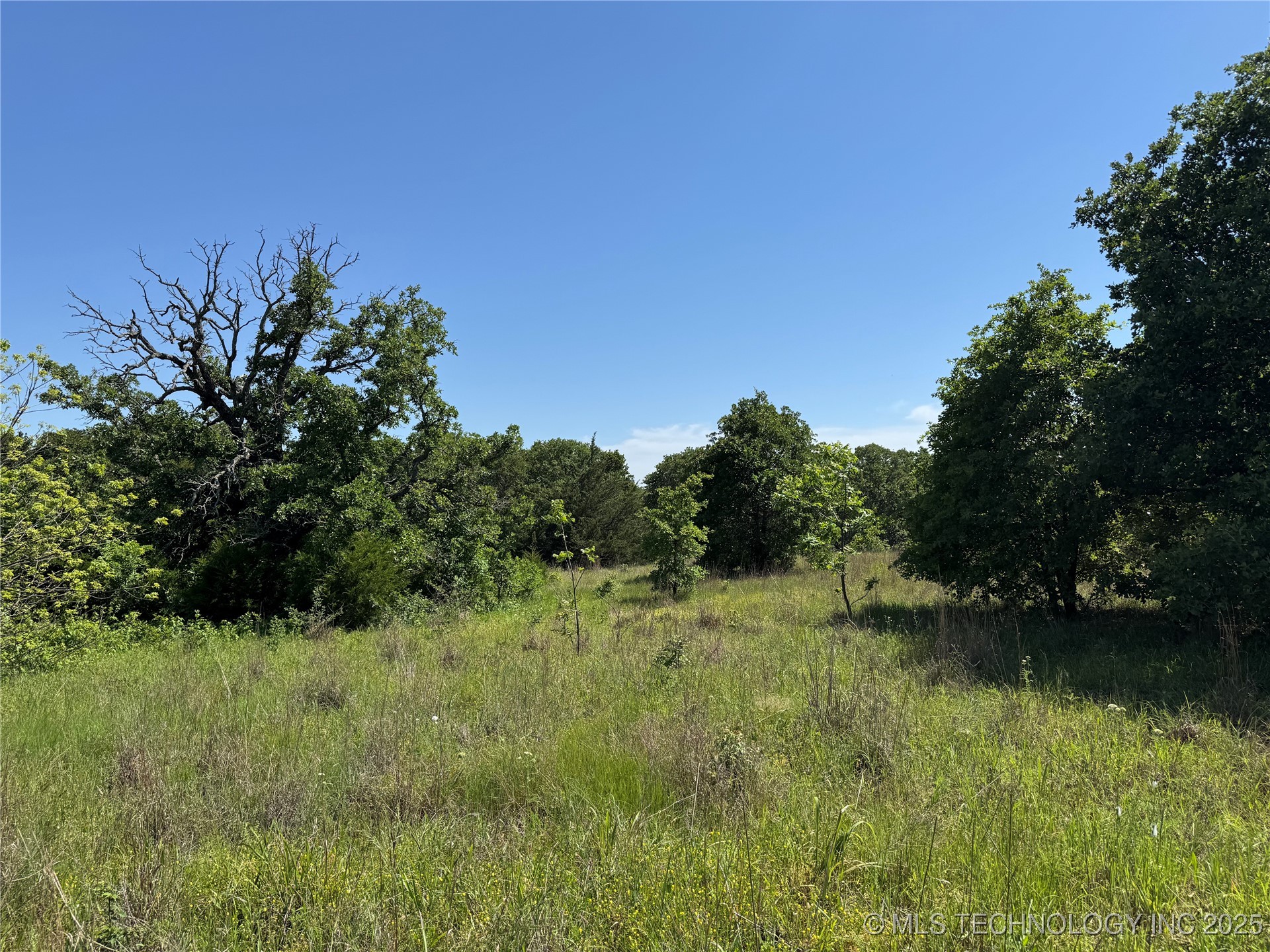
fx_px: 881
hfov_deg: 71.6
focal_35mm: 24
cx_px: 635
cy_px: 476
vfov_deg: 56.8
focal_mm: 6.76
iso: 80
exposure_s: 1/4950
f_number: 1.78
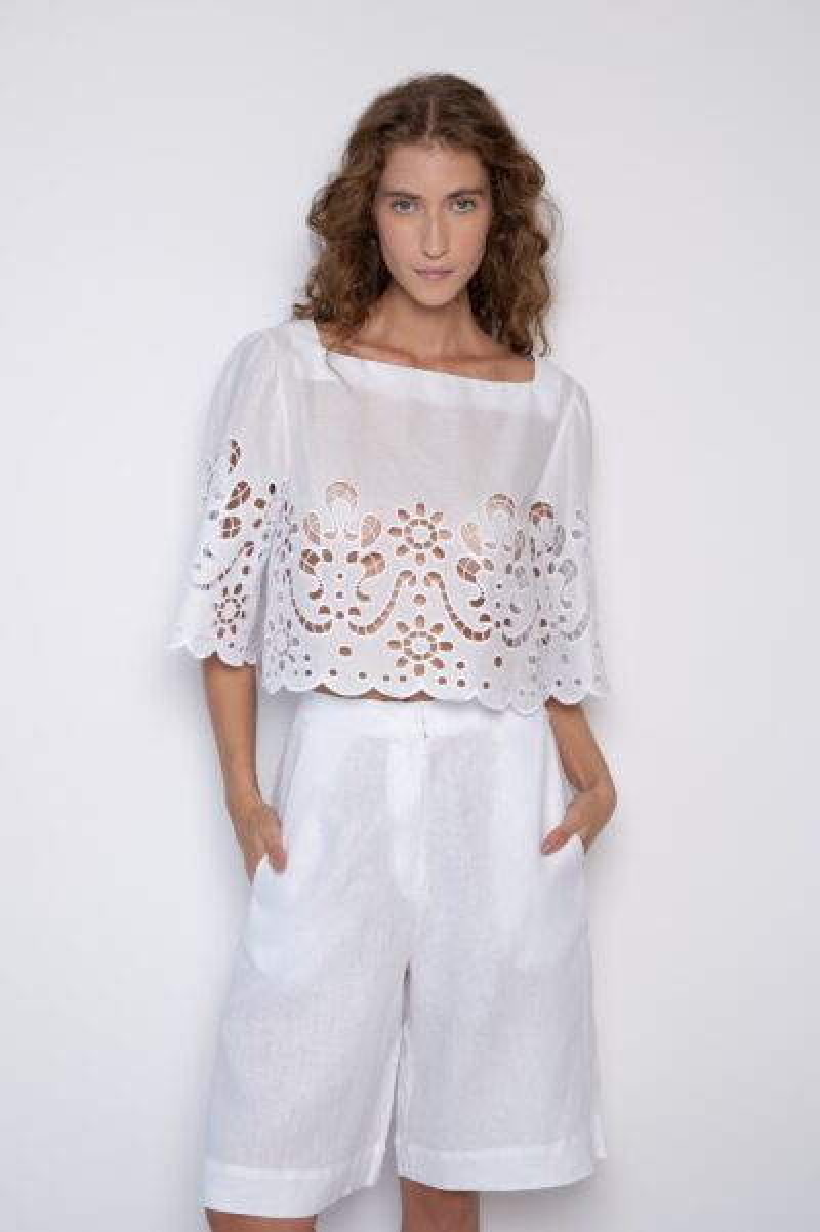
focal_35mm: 56
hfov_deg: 24.2
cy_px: 616
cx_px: 410
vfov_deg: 35.7
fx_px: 1915
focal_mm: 56
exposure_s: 1/125
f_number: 4.5
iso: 250
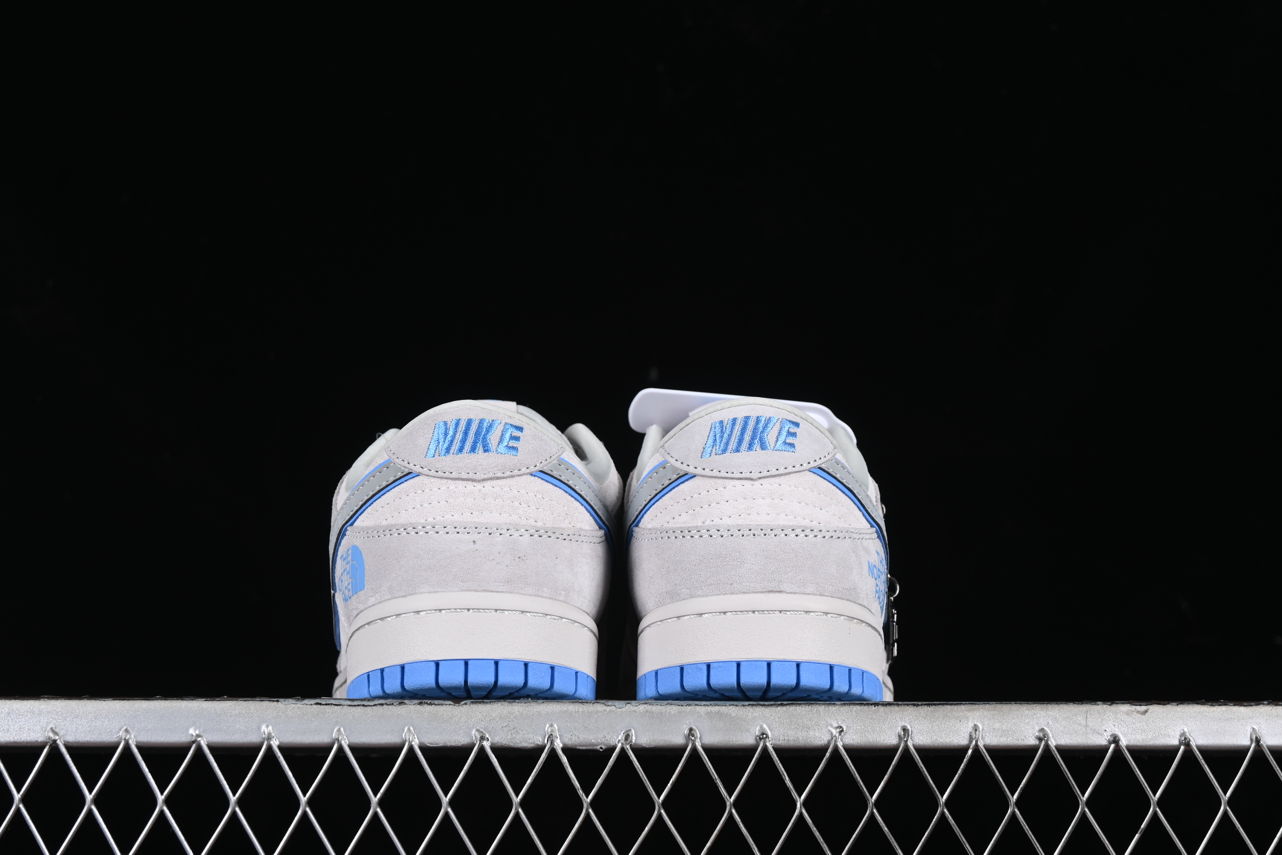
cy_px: 426
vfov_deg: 18.0
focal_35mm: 76
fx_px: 2707
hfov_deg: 26.6
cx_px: 635
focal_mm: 50
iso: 160
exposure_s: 1/80
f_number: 8
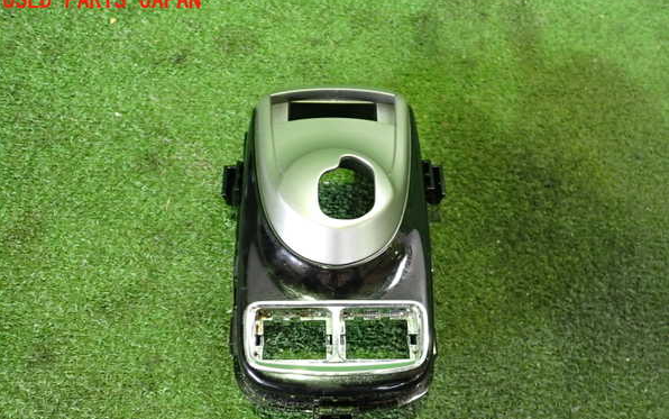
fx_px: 584
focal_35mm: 32
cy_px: 239
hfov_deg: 59.6
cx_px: 333
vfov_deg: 39.4
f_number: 2.3
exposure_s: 1/30
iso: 640
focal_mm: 5.4
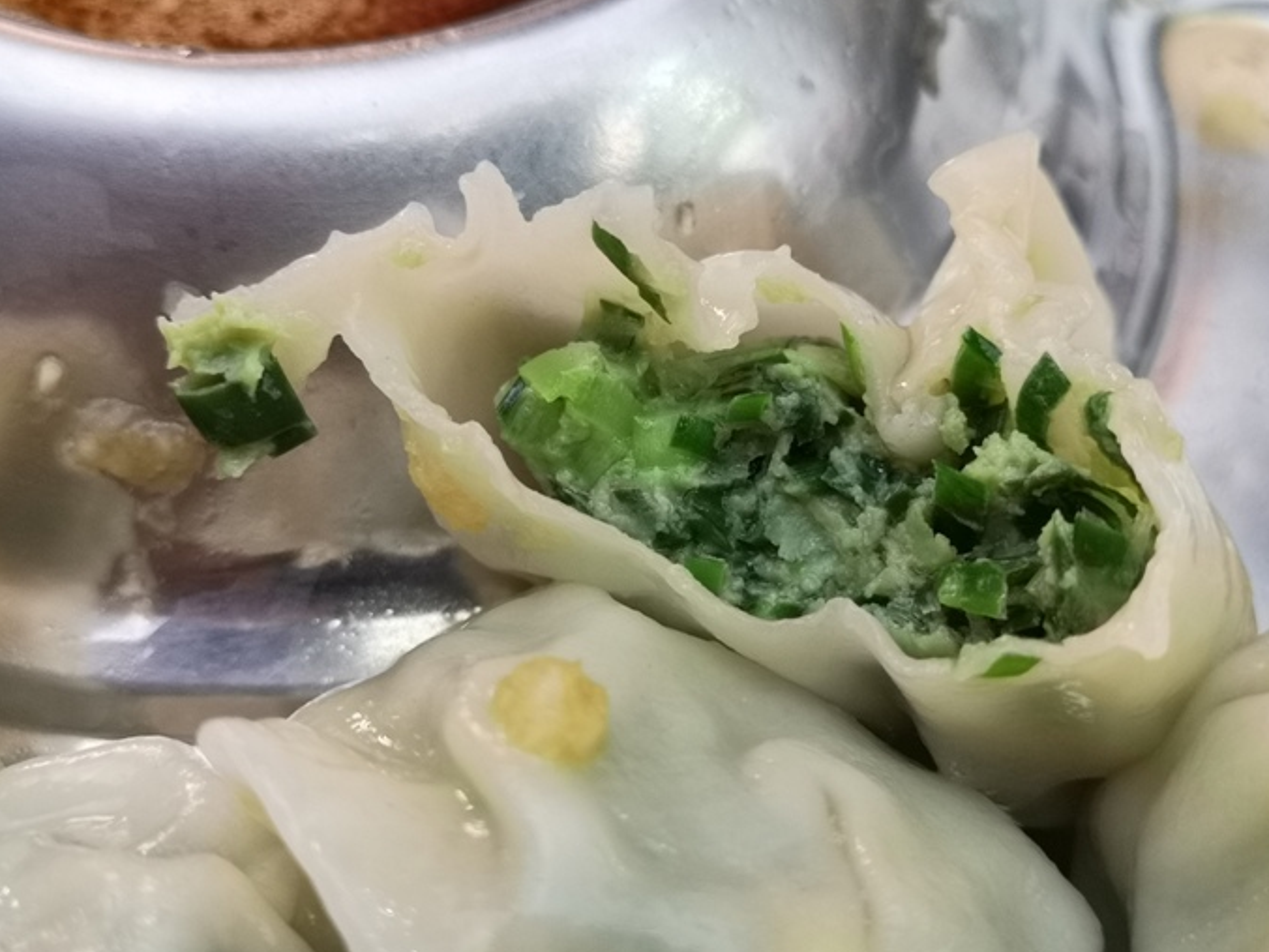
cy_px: 476
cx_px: 654
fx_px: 1907
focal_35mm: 52
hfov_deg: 36.8
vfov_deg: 28.0
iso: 200
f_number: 1.8
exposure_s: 1/60
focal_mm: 3.95
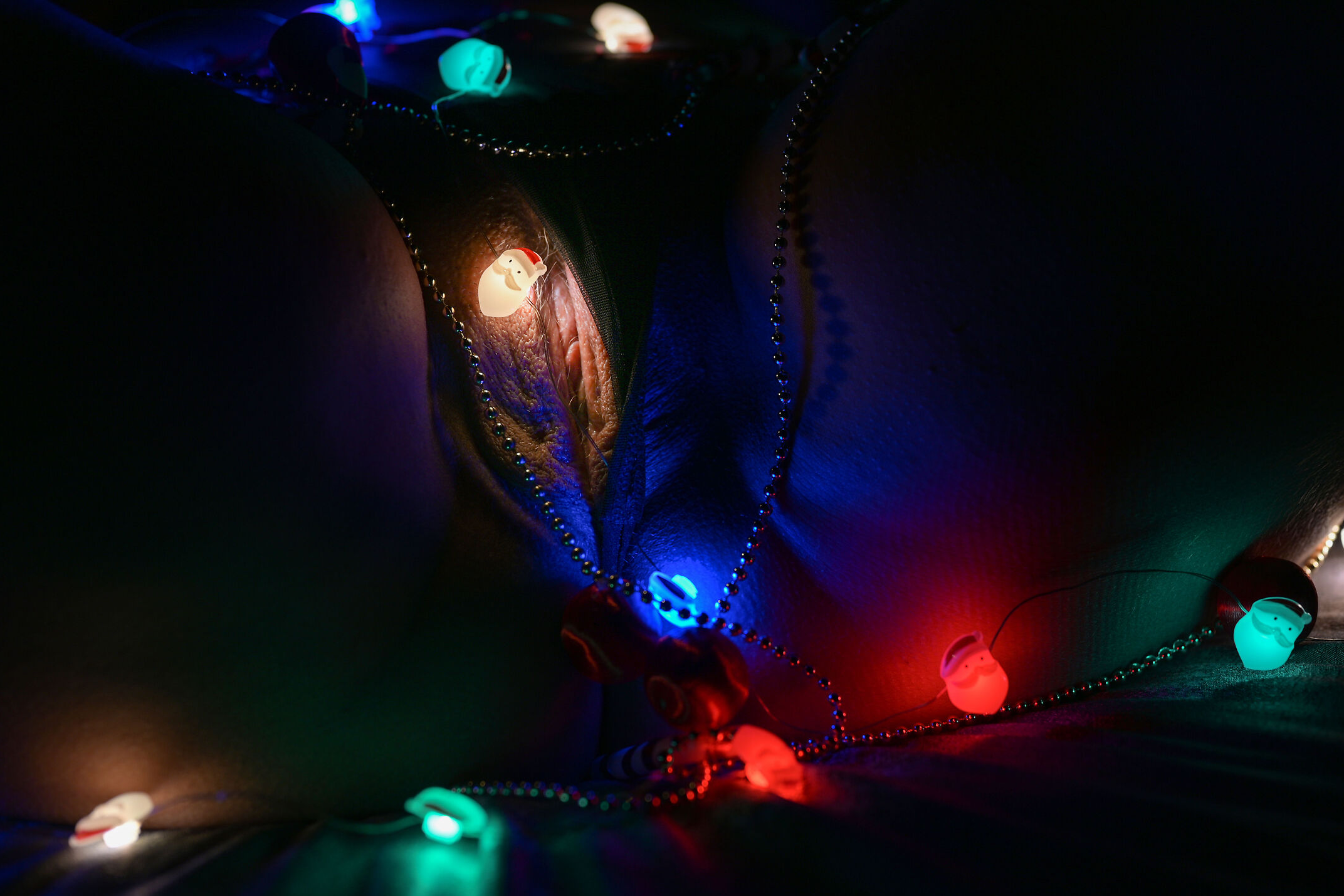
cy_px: 412
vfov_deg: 24.2
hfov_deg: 35.6
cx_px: 675
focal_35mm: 56
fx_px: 2090
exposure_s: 1/50
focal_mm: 50
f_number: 2.8
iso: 100
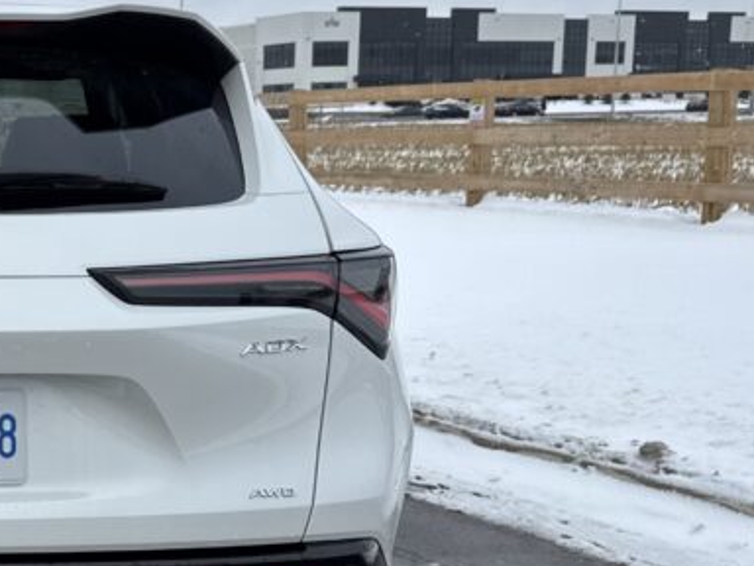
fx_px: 1394
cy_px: 373
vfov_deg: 22.8
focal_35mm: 64
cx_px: -77
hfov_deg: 27.6
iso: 80
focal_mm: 6.76
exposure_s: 1/1869
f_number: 1.78
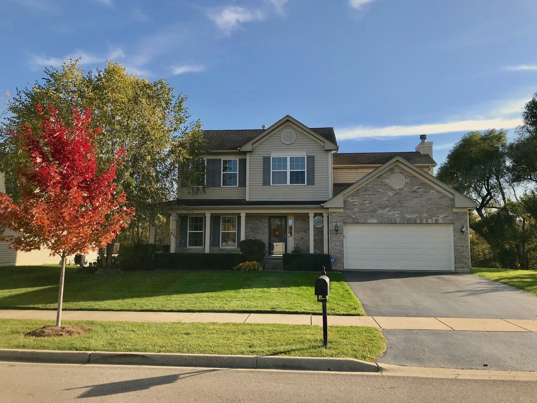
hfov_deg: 63.4
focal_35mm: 28
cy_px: 202
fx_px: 434
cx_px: 268
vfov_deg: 49.7
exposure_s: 1/1808
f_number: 1.8
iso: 20
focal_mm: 3.99
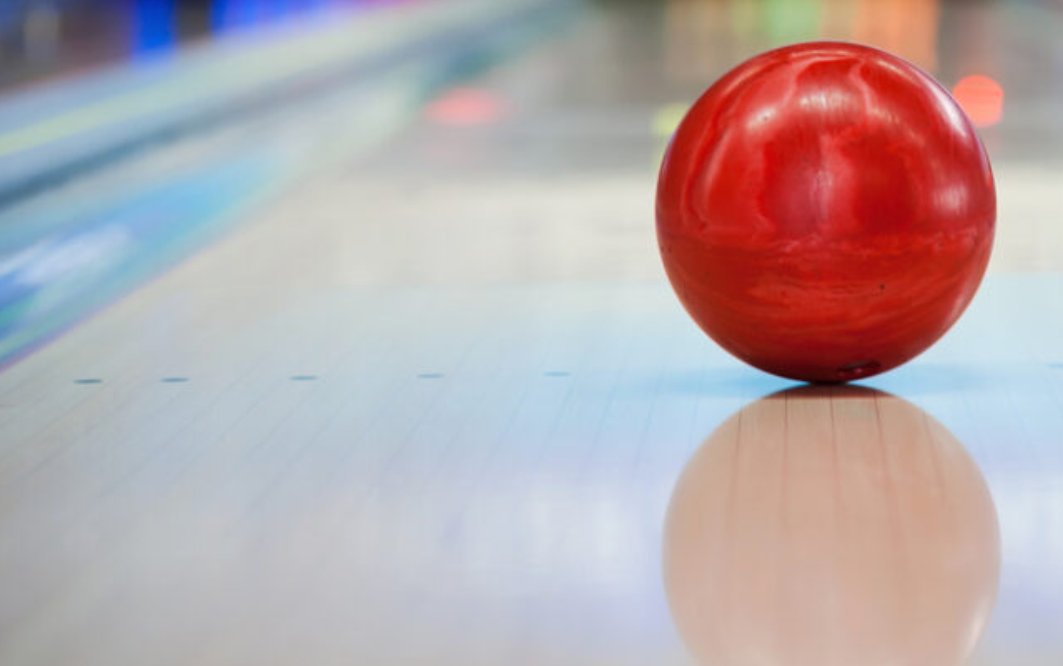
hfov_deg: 13.4
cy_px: 297
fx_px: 4521
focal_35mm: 156
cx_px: 765
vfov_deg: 8.4
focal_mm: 102
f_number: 2.8
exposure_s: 1/60
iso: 400
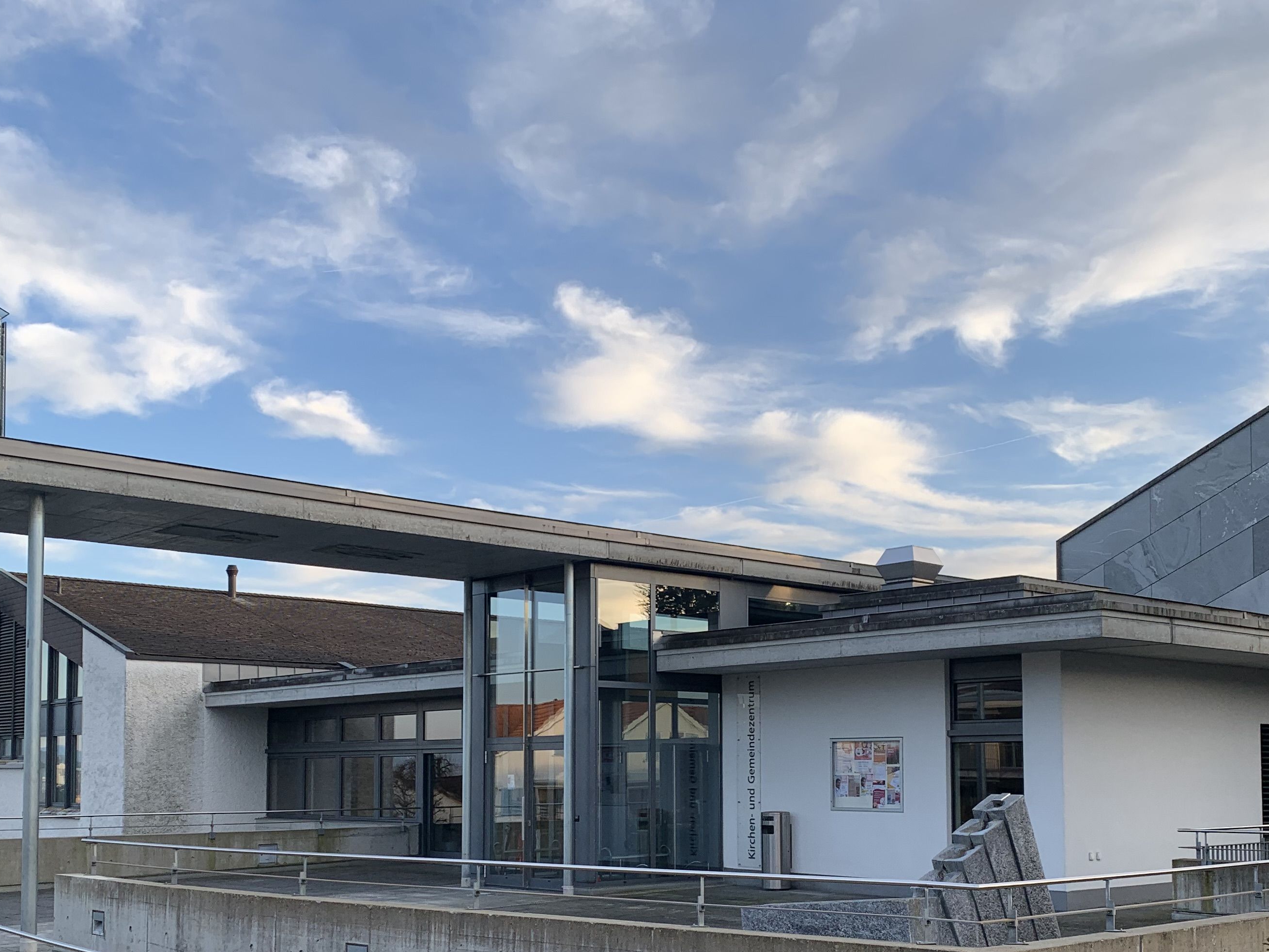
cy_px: 709
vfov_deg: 35.2
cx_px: 643
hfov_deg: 46.8
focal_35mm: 40
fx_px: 1466
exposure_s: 1/478
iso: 25
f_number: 1.8
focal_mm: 4.25
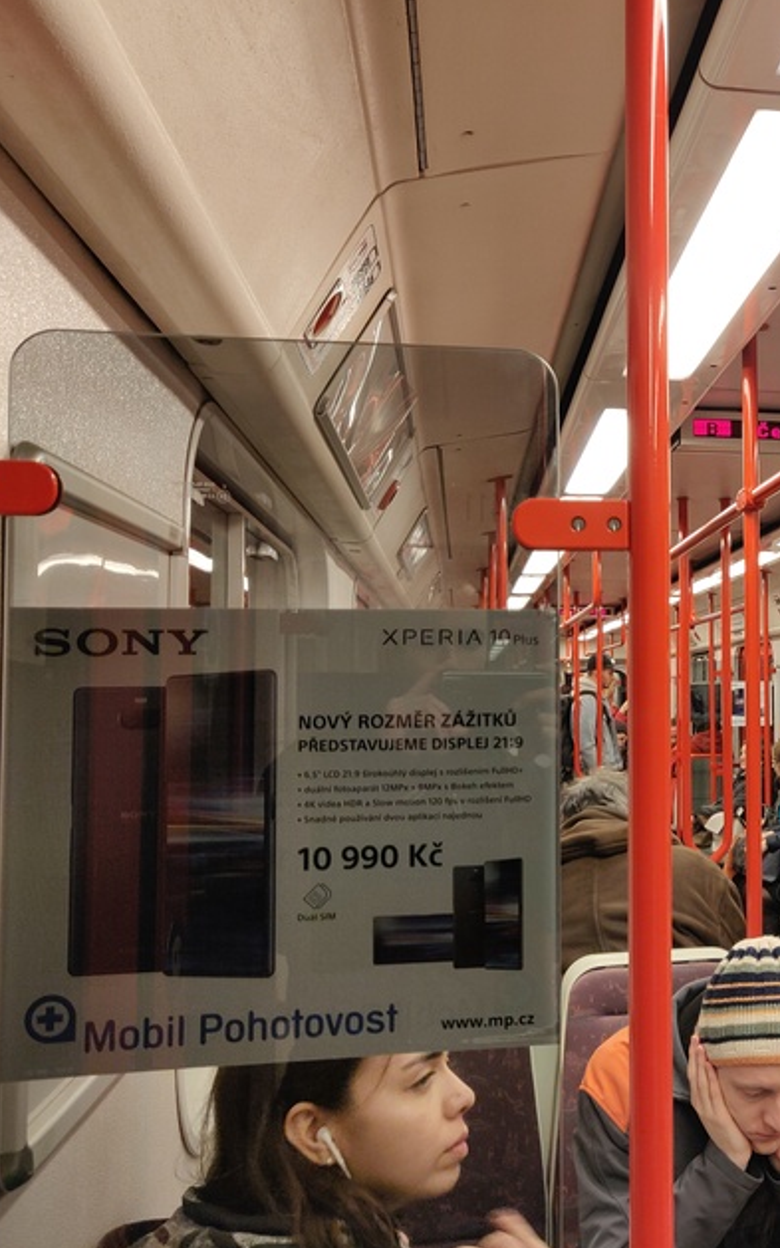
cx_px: 734
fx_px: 1225
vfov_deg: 54.0
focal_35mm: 36
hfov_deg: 33.1
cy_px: 626
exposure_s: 1/33
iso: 250
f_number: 1.7
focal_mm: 4.25
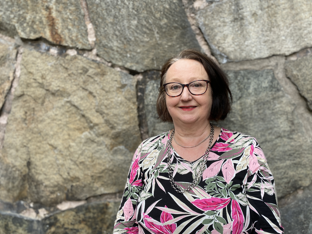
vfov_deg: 53.1
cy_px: 117
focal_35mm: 26
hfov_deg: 67.3
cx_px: 156
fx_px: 234
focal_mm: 4.25
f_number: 1.8
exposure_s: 1/127
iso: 32
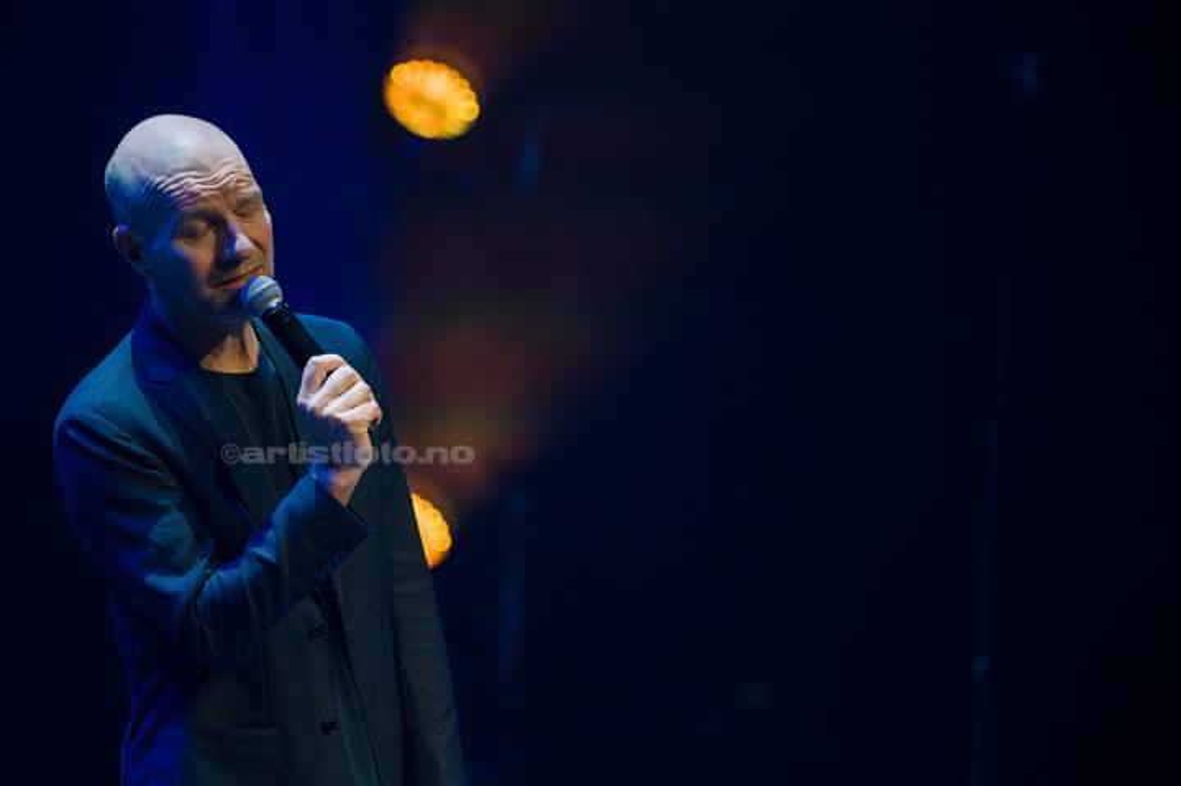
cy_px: 393
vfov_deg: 4.6
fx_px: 9835
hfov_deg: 6.9
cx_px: 590
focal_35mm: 300
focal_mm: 300
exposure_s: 1/1000
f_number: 2.8
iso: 1600
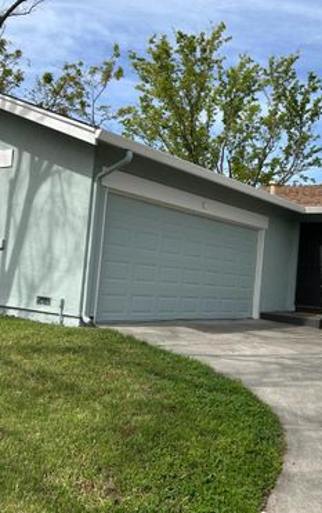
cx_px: 279
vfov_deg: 52.7
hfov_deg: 33.0
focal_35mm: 37
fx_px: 519
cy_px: 257
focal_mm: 5.7
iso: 50
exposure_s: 1/4115
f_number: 1.5
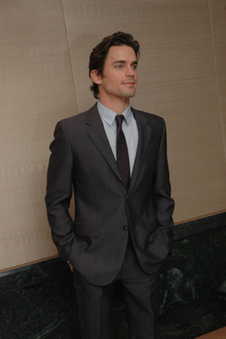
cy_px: 170
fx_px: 481
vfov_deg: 38.9
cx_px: 113
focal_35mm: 51
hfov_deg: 26.4
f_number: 10
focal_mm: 34
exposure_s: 1/160
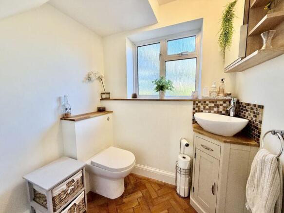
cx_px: 142
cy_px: 106
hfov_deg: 102.1
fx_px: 115
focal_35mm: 14
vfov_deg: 85.7
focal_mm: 2.22
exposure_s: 1/121
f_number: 2.2
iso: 200
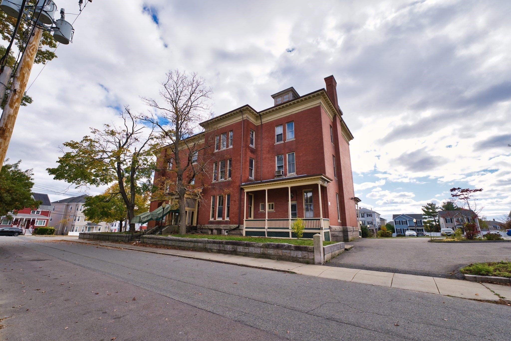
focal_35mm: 14
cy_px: 170
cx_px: 256
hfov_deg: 104.2
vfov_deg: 81.2
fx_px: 199
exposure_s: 1/320
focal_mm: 14
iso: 100
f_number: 5
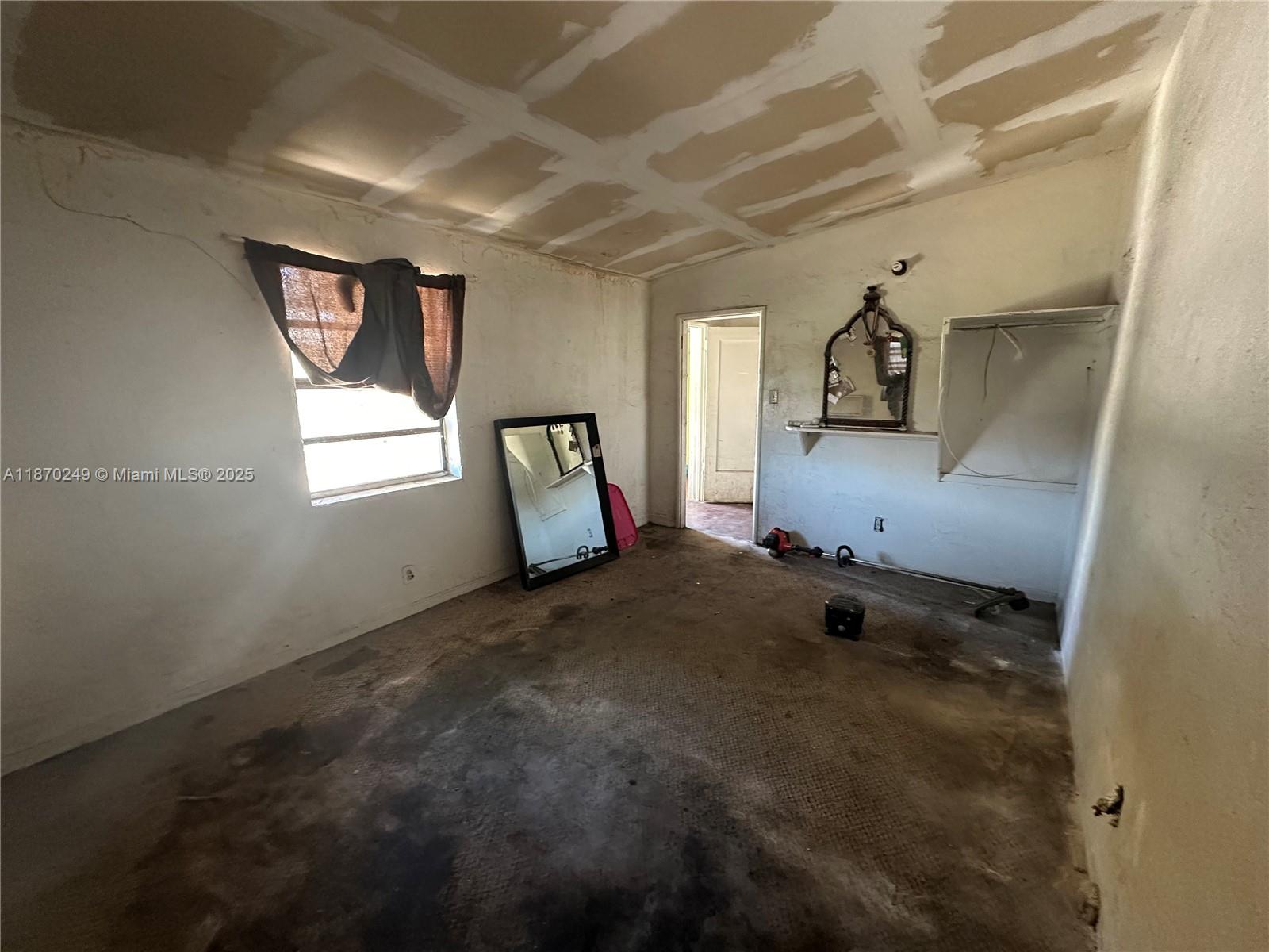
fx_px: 513
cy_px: 476
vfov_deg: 85.7
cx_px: 634
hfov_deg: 102.1
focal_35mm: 14
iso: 640
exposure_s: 1/60
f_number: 2.2
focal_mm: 2.22
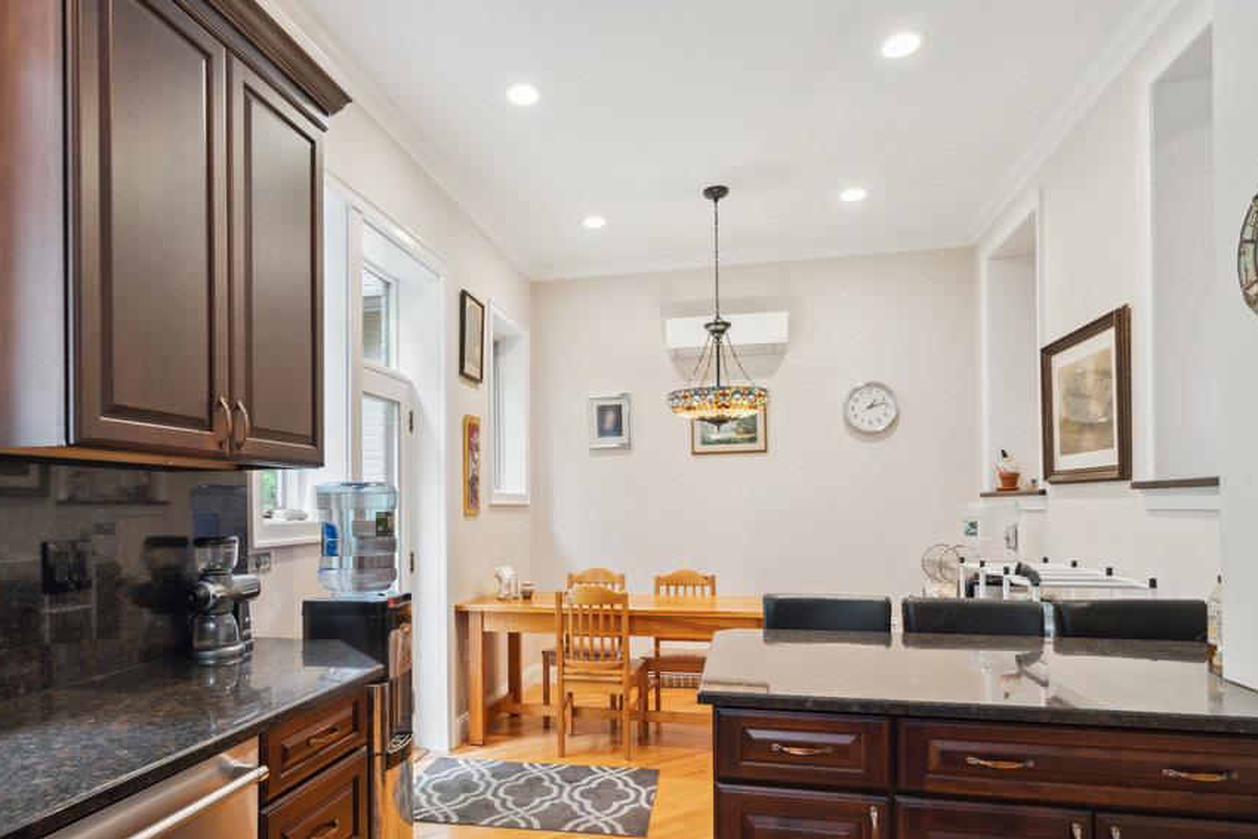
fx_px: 699
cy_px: 482
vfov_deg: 61.7
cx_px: 583
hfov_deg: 83.8
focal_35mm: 20
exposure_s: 1/80
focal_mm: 17
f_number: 7.1
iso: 1000
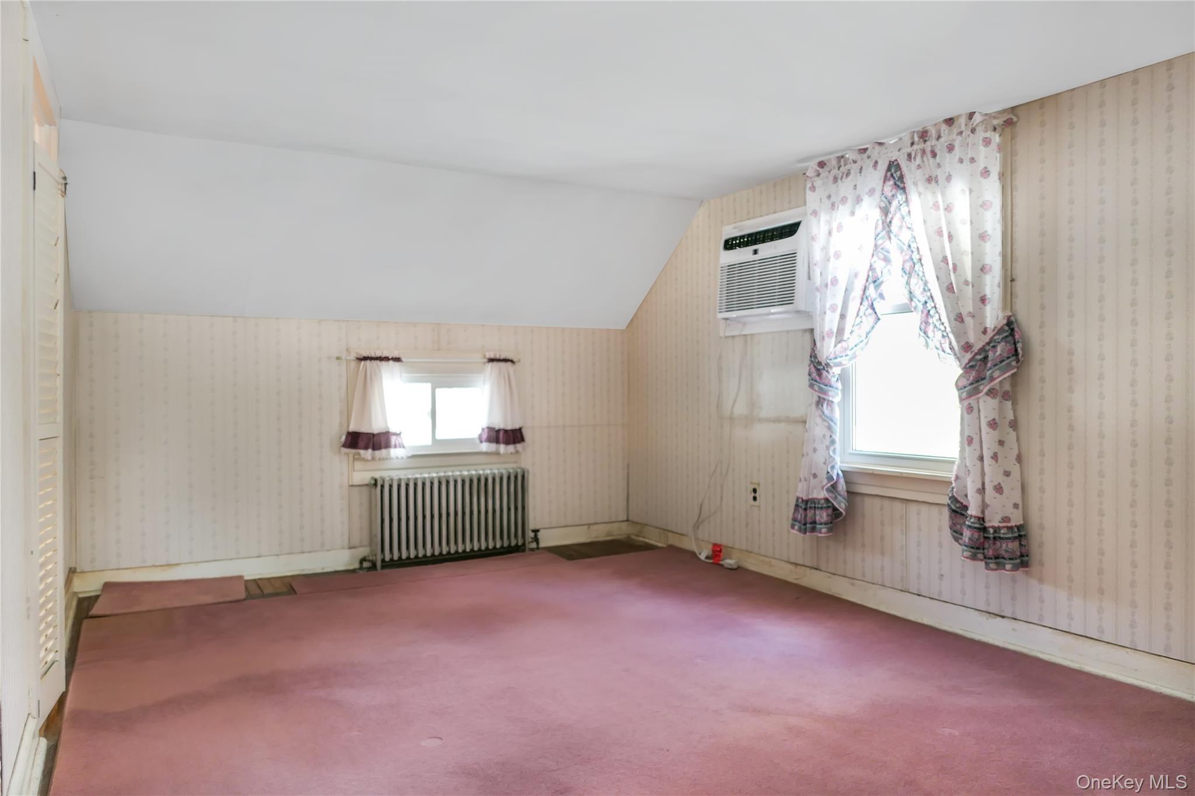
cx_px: 598
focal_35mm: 24
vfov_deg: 53.1
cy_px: 398
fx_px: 797
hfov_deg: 73.7
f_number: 1.4
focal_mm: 8.8
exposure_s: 1/60
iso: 125
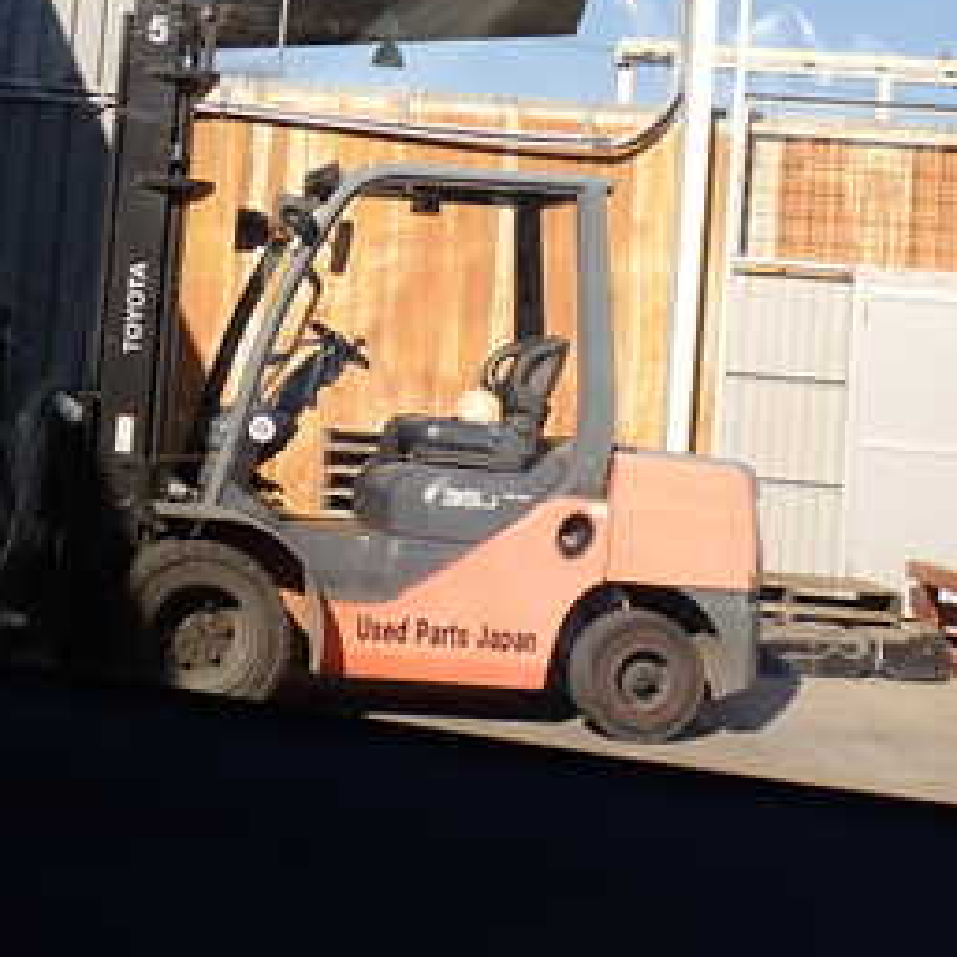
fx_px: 2064
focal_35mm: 66
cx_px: 205
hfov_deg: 25.7
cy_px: 216
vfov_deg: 25.7
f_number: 3.2
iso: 100
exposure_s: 1/320
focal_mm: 5.79
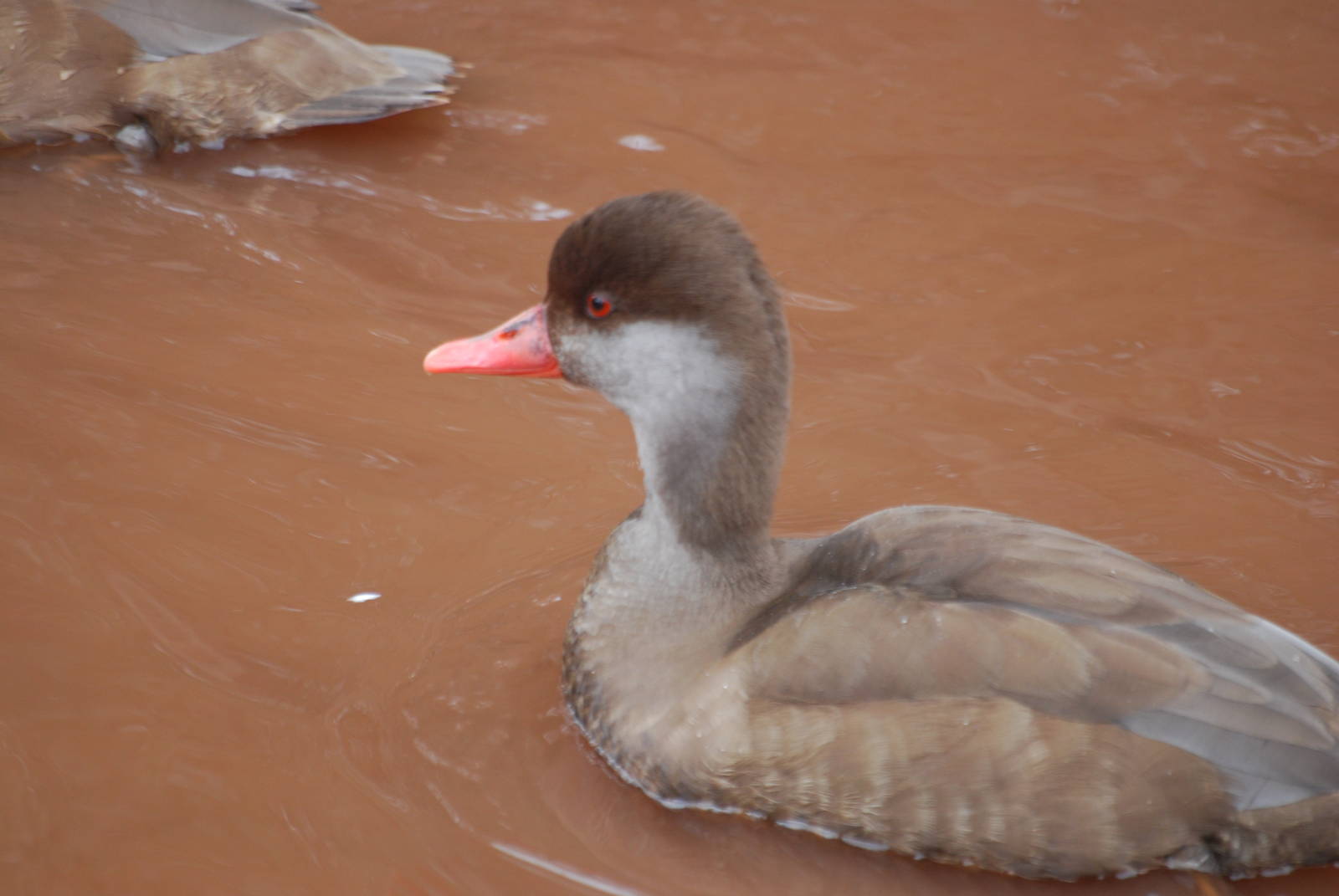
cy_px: 448
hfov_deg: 4.6
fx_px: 16757
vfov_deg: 3.1
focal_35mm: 450
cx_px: 670
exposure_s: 1/125
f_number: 5.6
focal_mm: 300
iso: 360
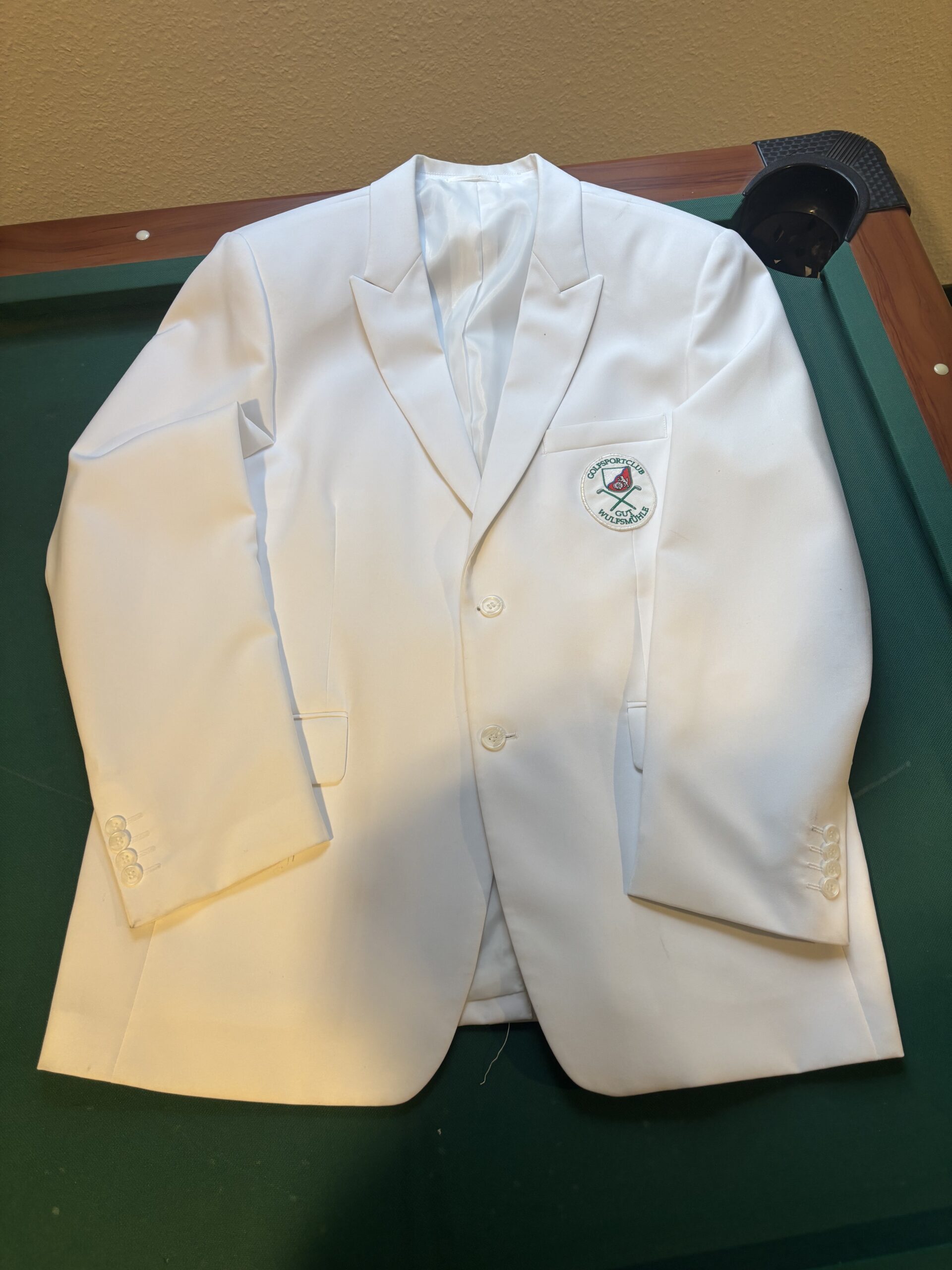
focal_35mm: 26
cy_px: 635
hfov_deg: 53.1
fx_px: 953
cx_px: 476
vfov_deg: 67.3
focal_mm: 5.96
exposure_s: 1/50
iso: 64
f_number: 1.6
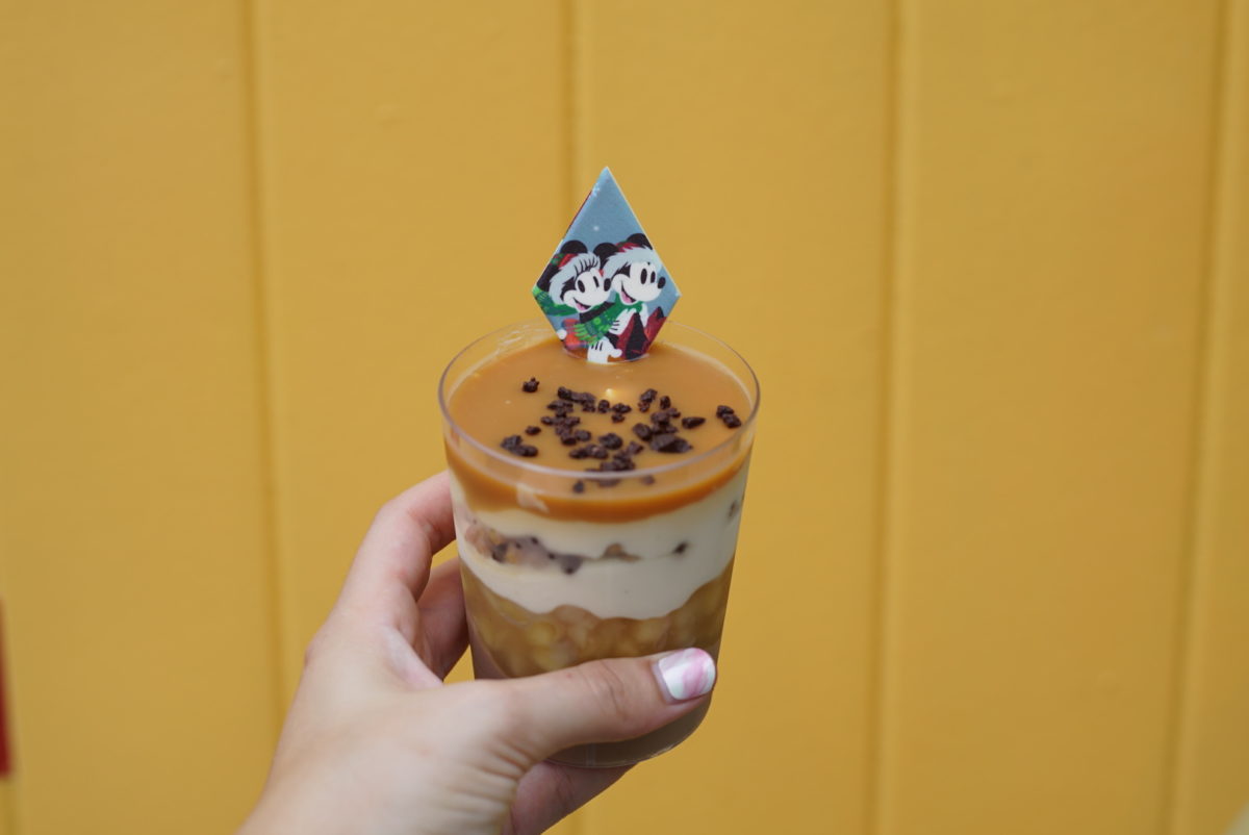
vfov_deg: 27.0
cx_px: 624
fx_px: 1736
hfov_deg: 39.6
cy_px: 418
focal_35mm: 50
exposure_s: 1/200
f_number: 4.5
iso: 100
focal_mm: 50
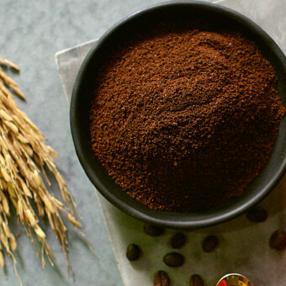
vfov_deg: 13.5
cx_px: 236
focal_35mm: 128
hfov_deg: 13.6
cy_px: 260
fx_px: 1196
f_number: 2.5
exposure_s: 1/200
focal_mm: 50
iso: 640
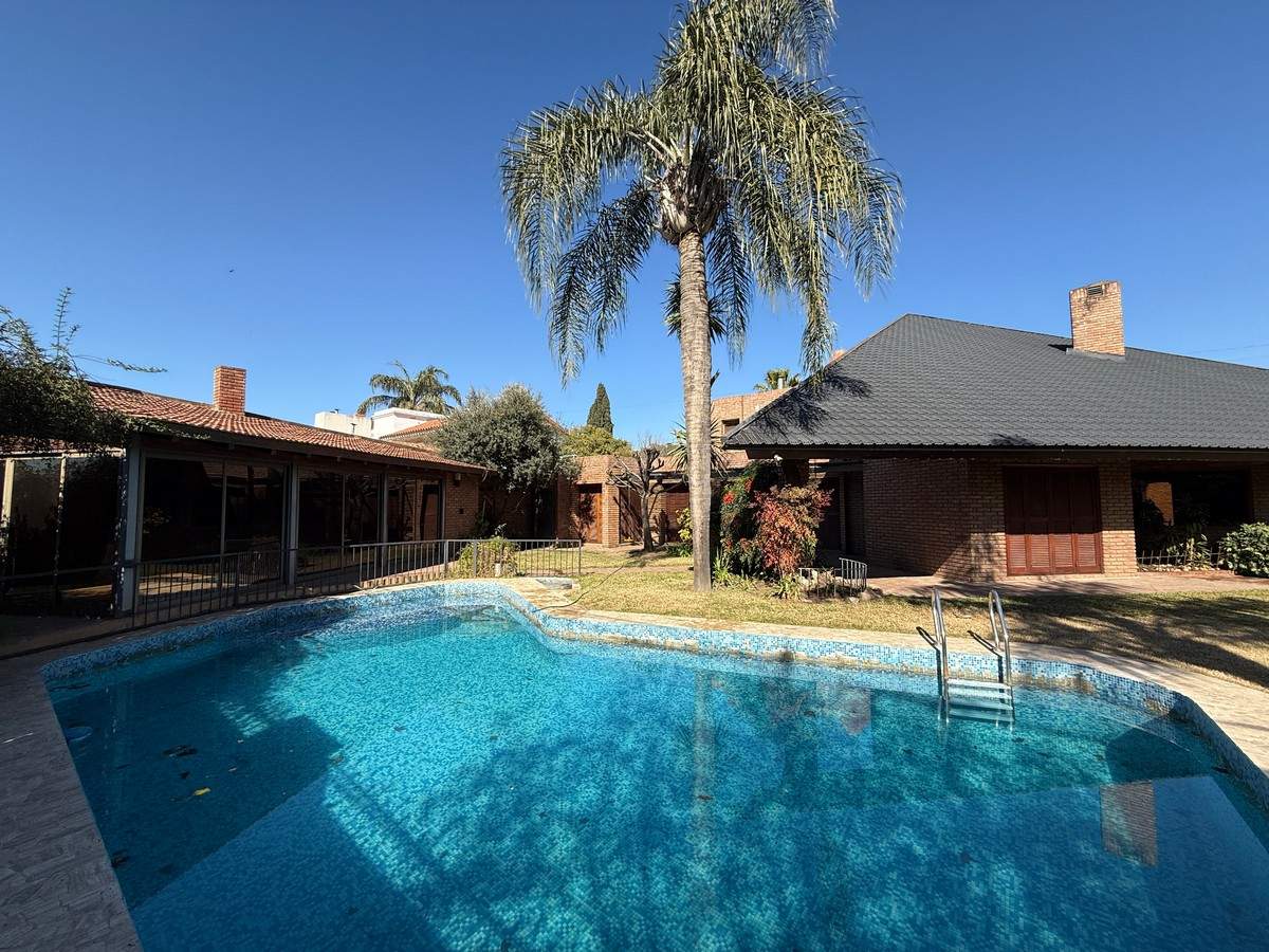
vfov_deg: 85.7
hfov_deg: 102.1
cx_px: 634
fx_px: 513
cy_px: 476
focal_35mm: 14
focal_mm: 2.22
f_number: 2.2
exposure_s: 1/1534
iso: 50
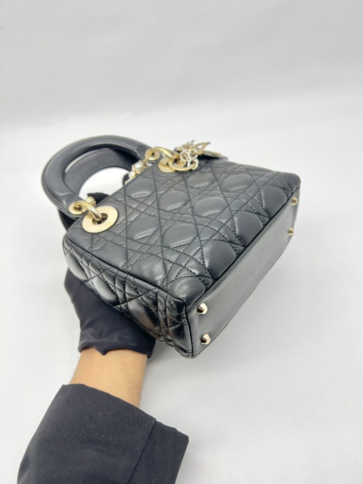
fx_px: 364
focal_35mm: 26
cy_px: 242
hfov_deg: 53.1
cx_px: 182
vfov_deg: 67.3
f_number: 1.5
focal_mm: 5.7
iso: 40
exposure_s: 1/100
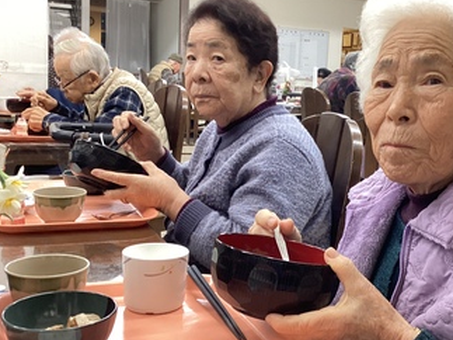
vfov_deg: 30.2
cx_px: 314
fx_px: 628
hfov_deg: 39.0
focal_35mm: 48
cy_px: 178
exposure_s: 1/60
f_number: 2.4
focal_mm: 3.3
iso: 160
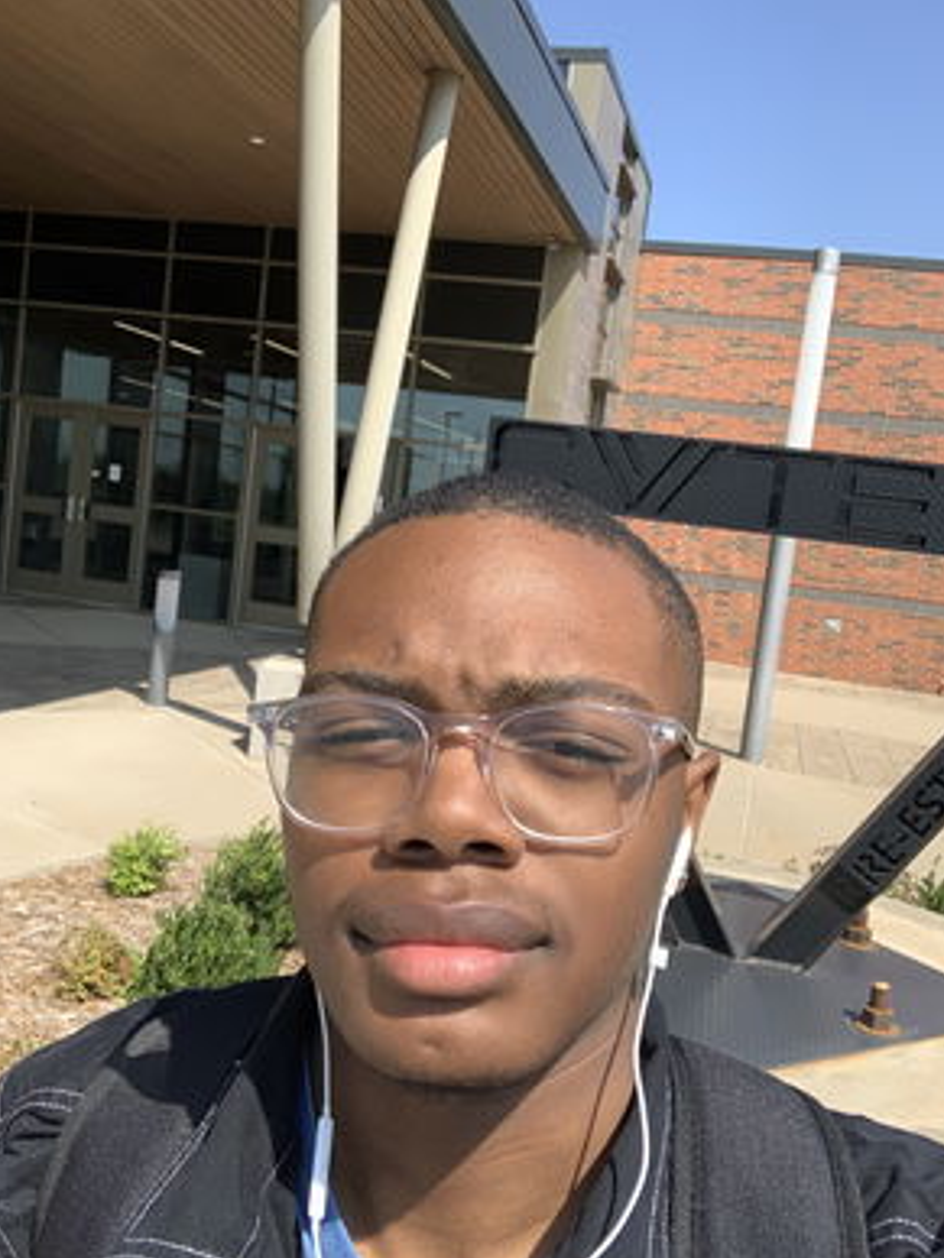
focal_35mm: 33
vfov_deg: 55.3
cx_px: 470
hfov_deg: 42.9
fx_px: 1200
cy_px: 645
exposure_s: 1/901
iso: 16
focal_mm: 2.87
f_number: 2.2
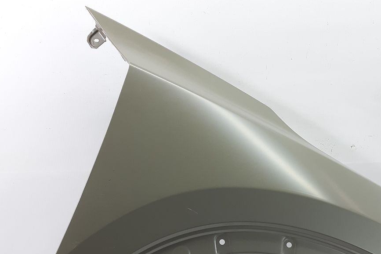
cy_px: 242
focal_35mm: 55
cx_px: 240
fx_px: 582
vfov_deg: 23.8
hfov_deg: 36.0
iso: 64
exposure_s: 1/50
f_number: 1.7
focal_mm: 3.93
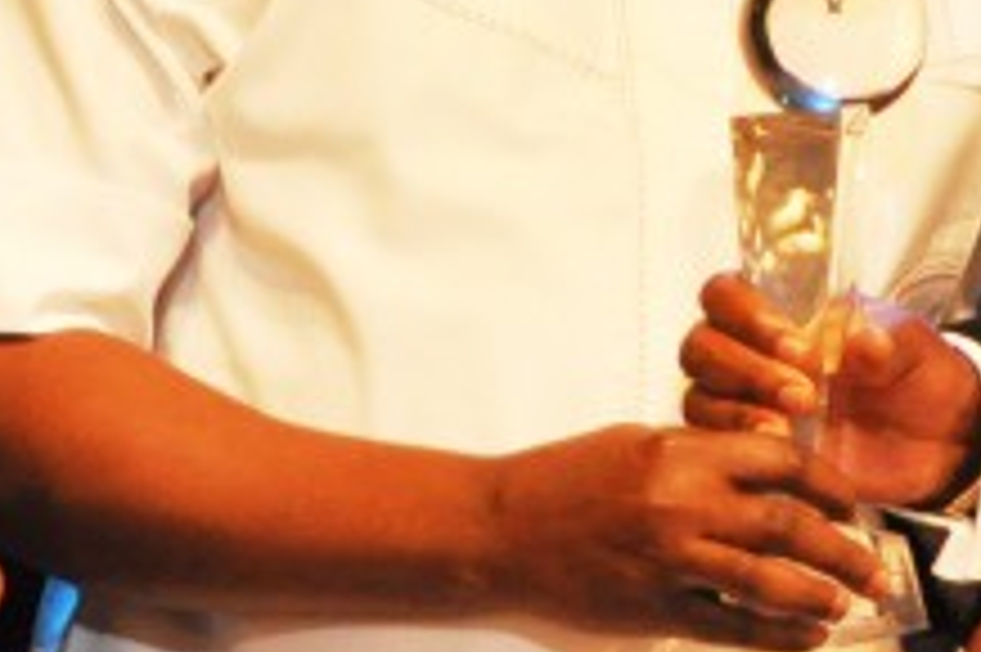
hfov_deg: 3.9
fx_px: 14359
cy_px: 90
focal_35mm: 527
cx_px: 495
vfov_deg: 2.6
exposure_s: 1/125
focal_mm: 75
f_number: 5.6
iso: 1000
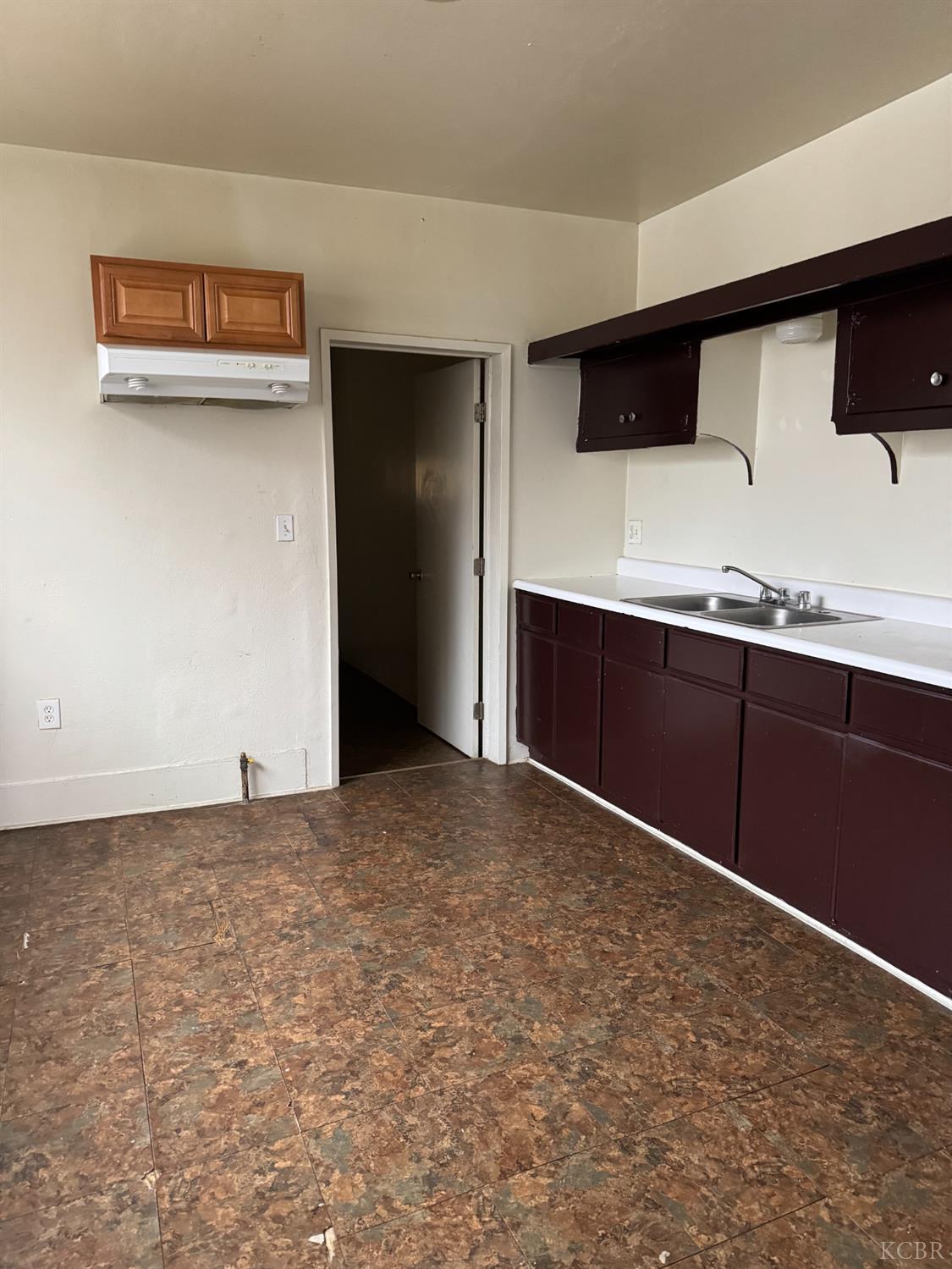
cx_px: 476
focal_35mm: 24
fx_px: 880
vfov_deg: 71.6
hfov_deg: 56.8
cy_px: 634
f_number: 1.78
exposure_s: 1/60
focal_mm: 6.76
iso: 640
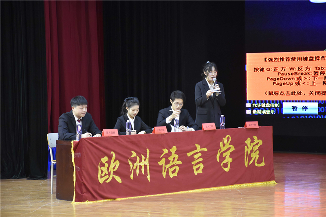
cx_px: 163
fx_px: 1086
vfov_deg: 11.4
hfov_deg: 17.1
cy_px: 108
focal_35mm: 120
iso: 3200
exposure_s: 1/60
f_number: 5.3
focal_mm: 80
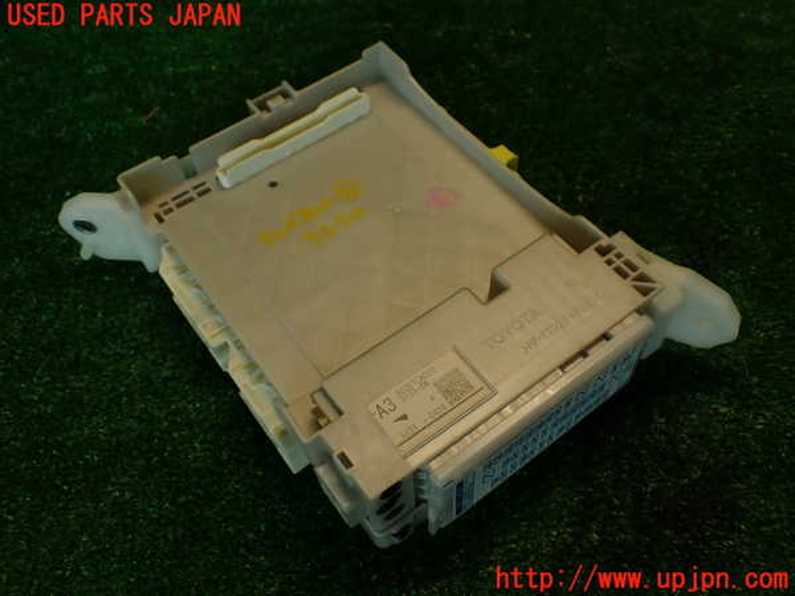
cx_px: 398
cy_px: 298
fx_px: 735
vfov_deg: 44.2
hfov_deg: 56.8
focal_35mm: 32
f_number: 2.4
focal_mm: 5.79
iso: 100
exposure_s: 1/60
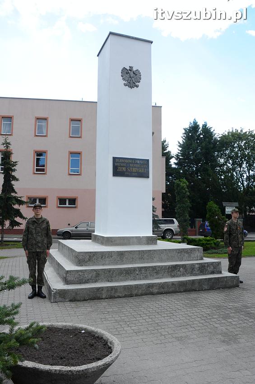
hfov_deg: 47.8
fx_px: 287
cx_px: 128
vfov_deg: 67.4
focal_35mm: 27
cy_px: 192
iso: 800
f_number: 11
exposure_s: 1/500
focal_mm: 18
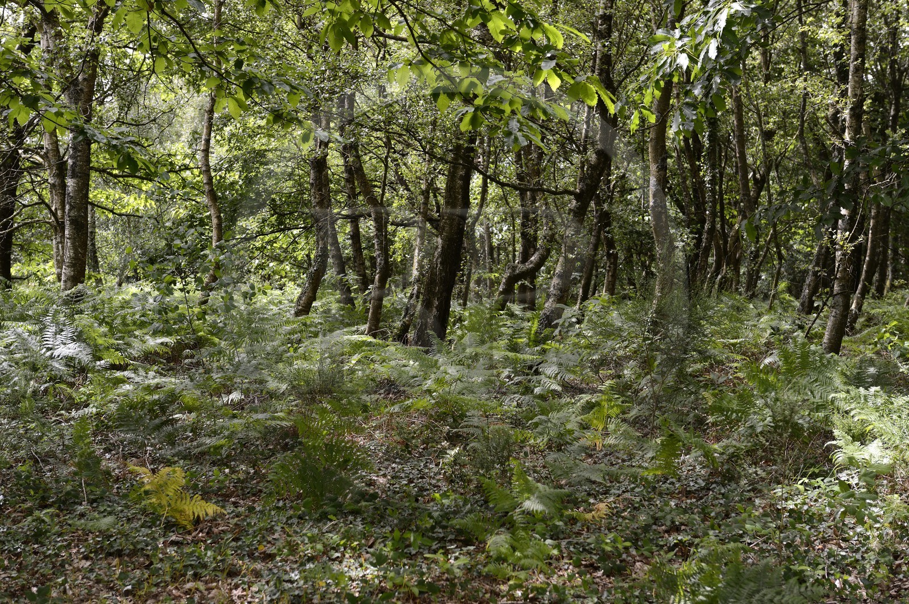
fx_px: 1463
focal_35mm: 58
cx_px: 454
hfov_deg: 34.5
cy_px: 302
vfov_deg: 23.3
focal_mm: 58
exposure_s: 1/125
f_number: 5
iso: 200
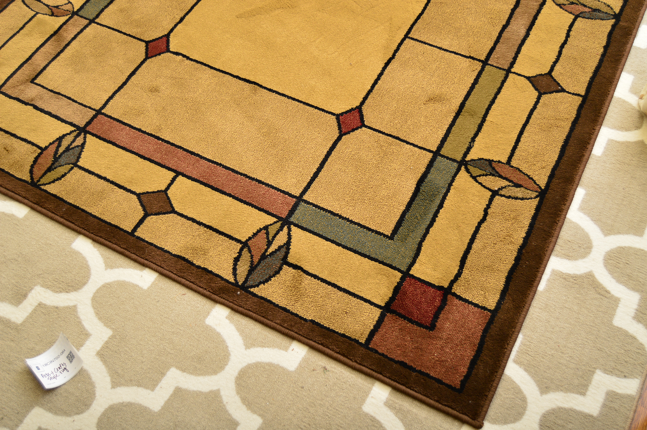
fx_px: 700
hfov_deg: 49.6
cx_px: 324
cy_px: 215
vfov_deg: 34.1
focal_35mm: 39
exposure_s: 1/200
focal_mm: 26
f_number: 4
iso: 200
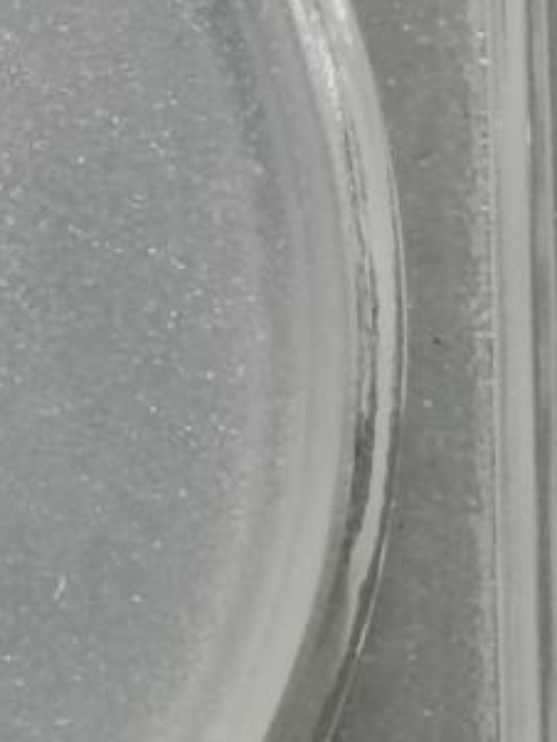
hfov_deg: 4.4
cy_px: -313
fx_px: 7182
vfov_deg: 5.9
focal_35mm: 335
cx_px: -732
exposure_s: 1/100
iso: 125
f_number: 1.8
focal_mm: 5.58
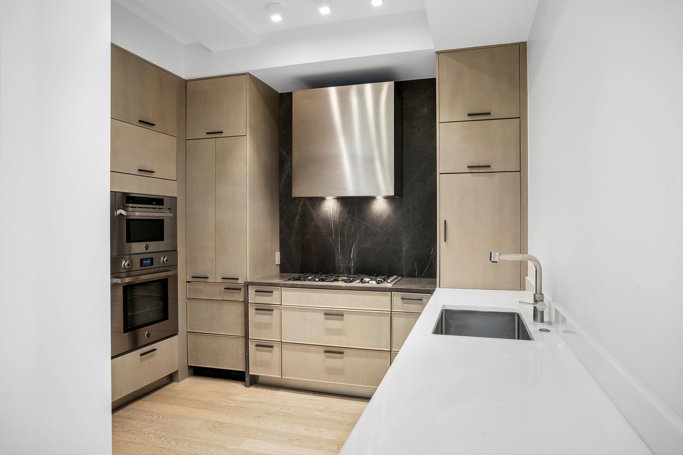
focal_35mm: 23
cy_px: 228
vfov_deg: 55.1
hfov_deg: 76.1
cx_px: 342
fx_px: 436
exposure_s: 1/2
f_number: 8
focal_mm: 23
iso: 100
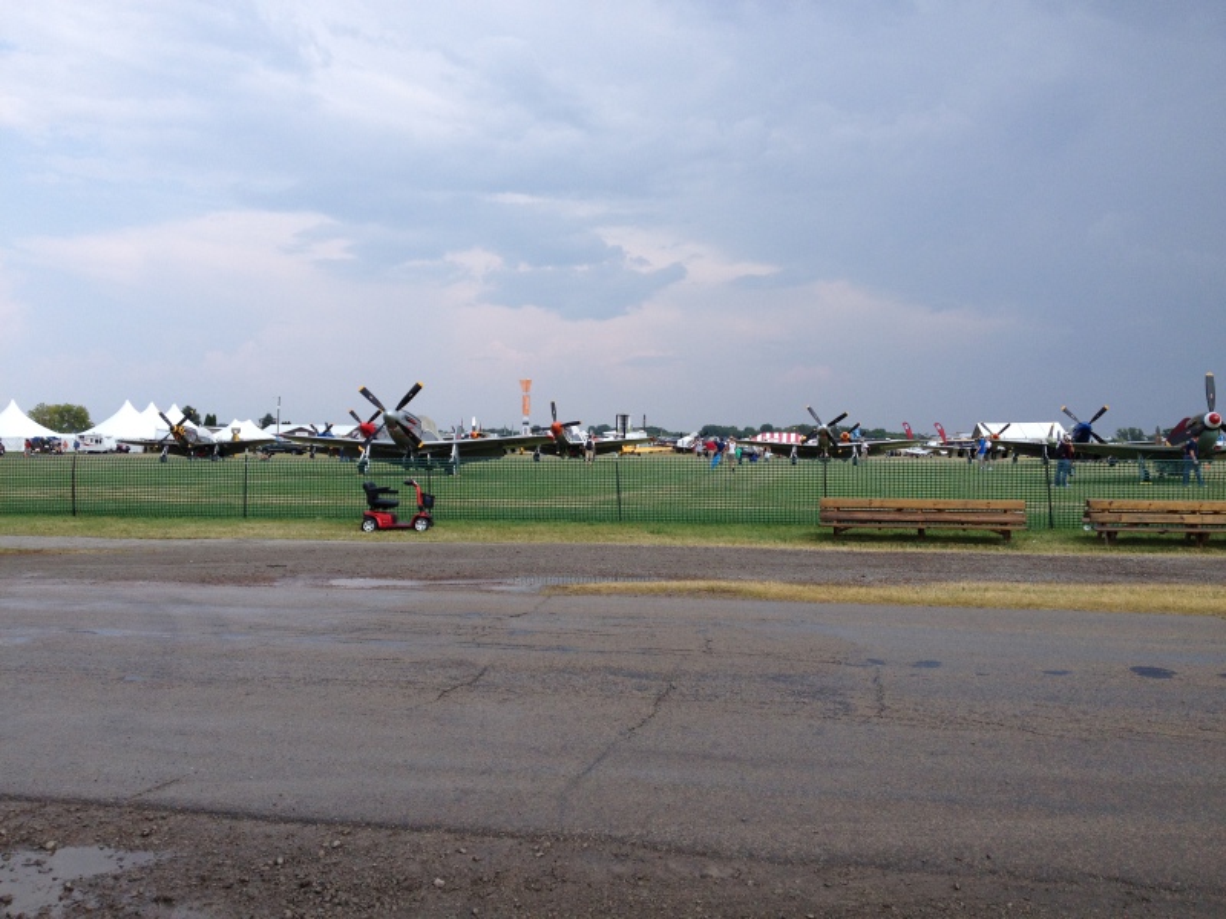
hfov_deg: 52.6
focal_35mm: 35
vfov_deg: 40.7
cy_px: 460
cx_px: 613
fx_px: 1240
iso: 50
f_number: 2.4
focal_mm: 4.28
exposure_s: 1/1284
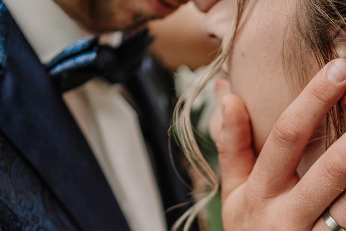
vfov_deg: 16.2
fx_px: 798
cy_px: 215
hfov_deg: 24.0
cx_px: 285
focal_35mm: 83
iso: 80
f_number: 2
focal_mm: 35
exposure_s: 1/1000
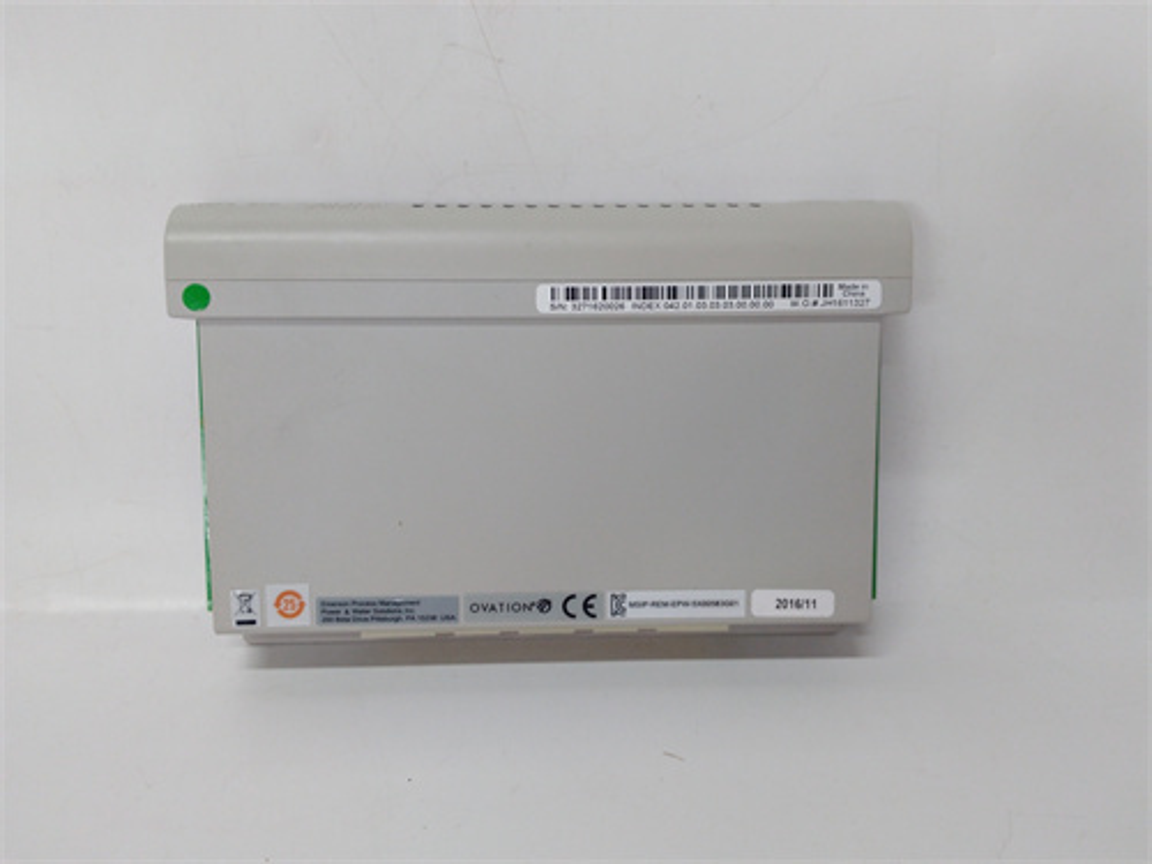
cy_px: 432
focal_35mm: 27
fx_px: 899
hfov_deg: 65.3
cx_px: 576
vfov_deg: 51.4
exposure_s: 1/33
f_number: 2
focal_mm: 3.79
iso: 132
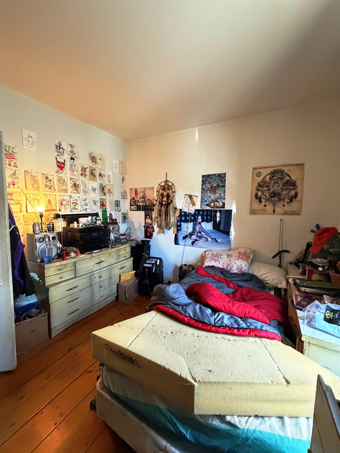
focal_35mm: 14
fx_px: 183
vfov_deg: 102.1
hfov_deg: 85.7
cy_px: 226
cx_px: 170
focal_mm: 2.22
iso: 1250
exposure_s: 1/60
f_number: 2.2
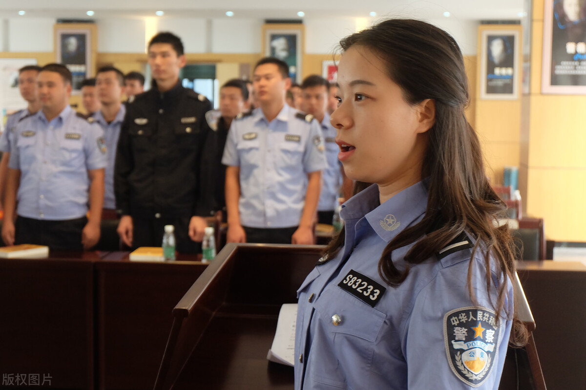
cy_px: 195
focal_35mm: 63
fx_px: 1025
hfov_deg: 31.9
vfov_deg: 21.5
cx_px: 293
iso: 2000
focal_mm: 41.8
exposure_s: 1/30
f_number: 5.6
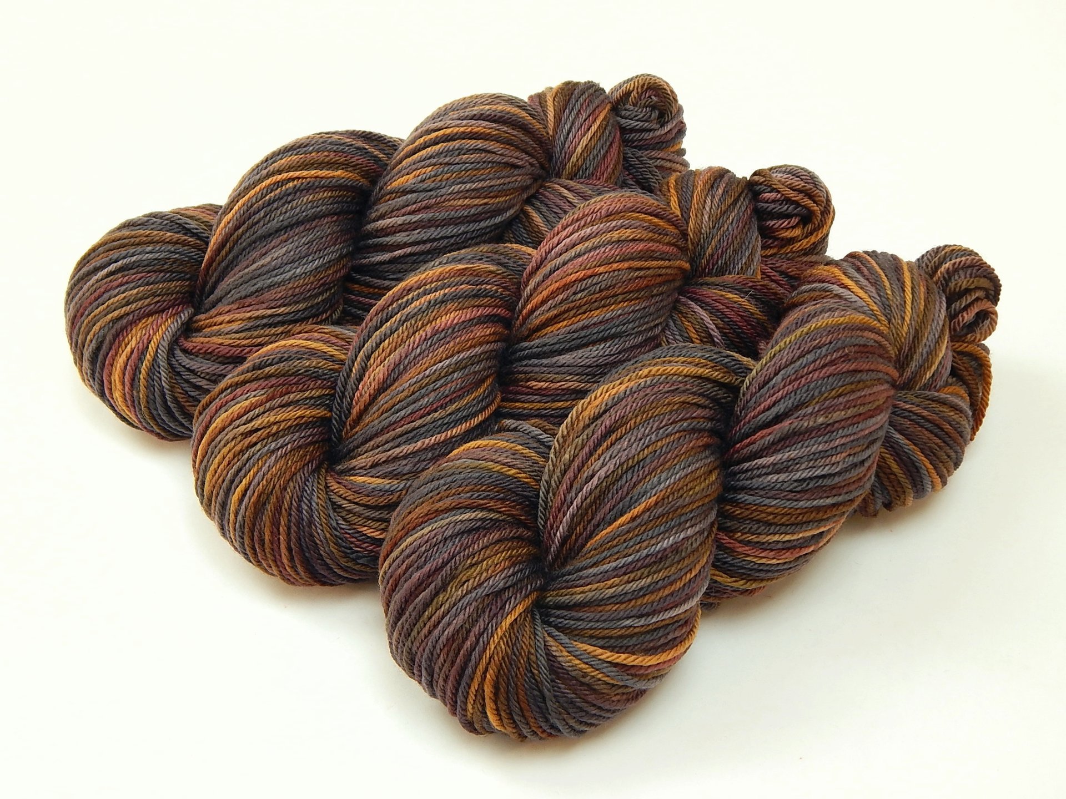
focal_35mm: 49
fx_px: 1509
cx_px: 533
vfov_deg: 29.7
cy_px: 400
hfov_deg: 38.9
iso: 125
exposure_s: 1/15
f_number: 3.7
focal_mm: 8.6
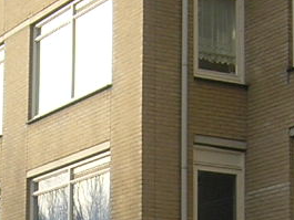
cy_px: 240
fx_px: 1181
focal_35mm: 139
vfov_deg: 10.6
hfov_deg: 14.2
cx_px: 95
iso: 100
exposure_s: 1/186
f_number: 2.6
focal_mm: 4.7
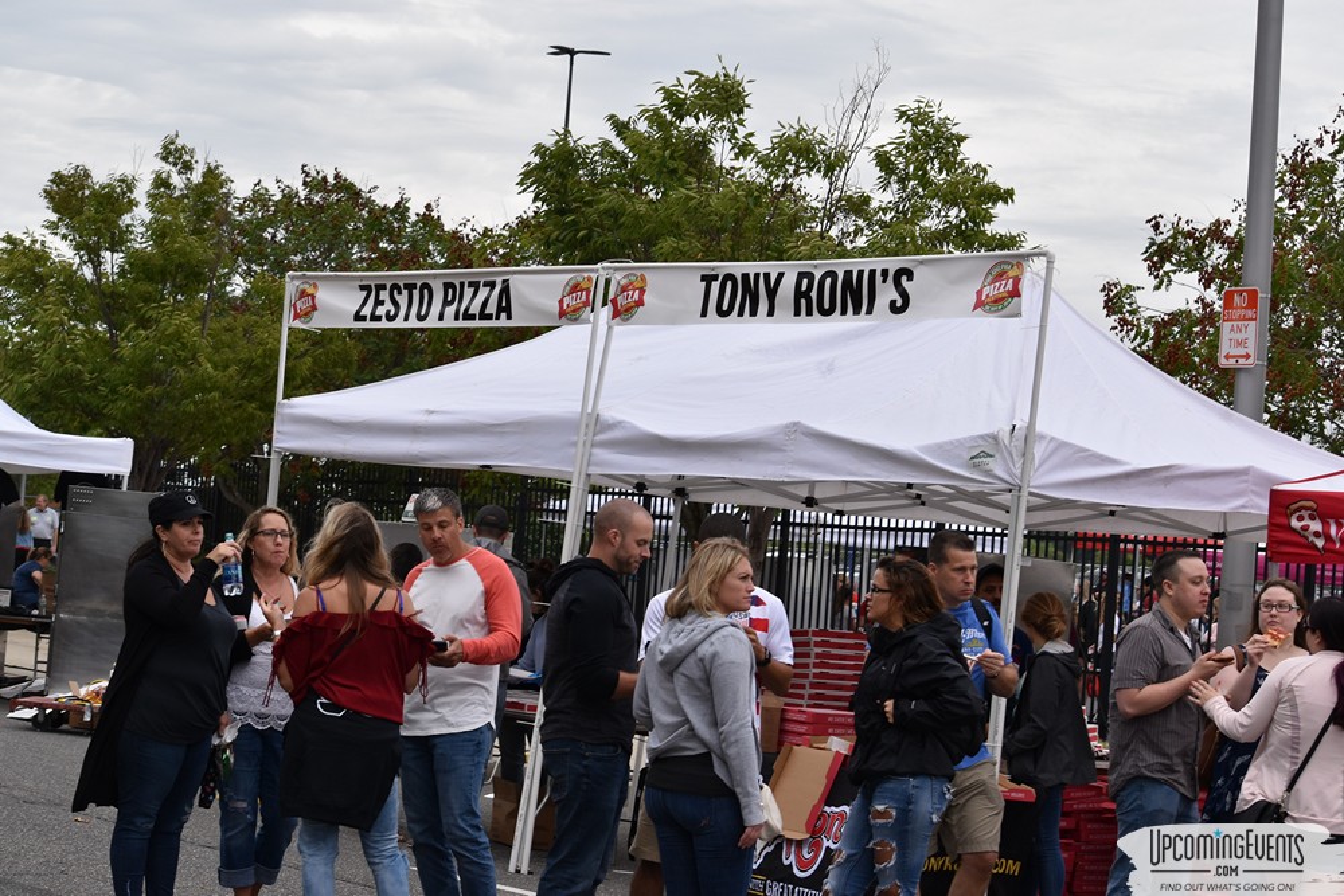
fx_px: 3080
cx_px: 672
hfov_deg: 24.6
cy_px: 448
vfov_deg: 16.6
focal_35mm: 82
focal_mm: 55
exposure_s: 1/250
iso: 400
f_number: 8
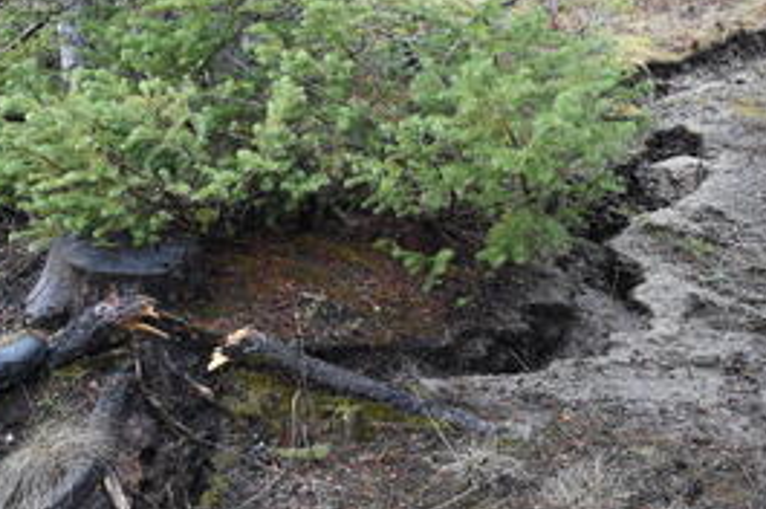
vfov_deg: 20.0
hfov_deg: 29.7
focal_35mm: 68
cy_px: 214
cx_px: 408
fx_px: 1445
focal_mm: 20
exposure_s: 1/400
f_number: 3.5
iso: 800
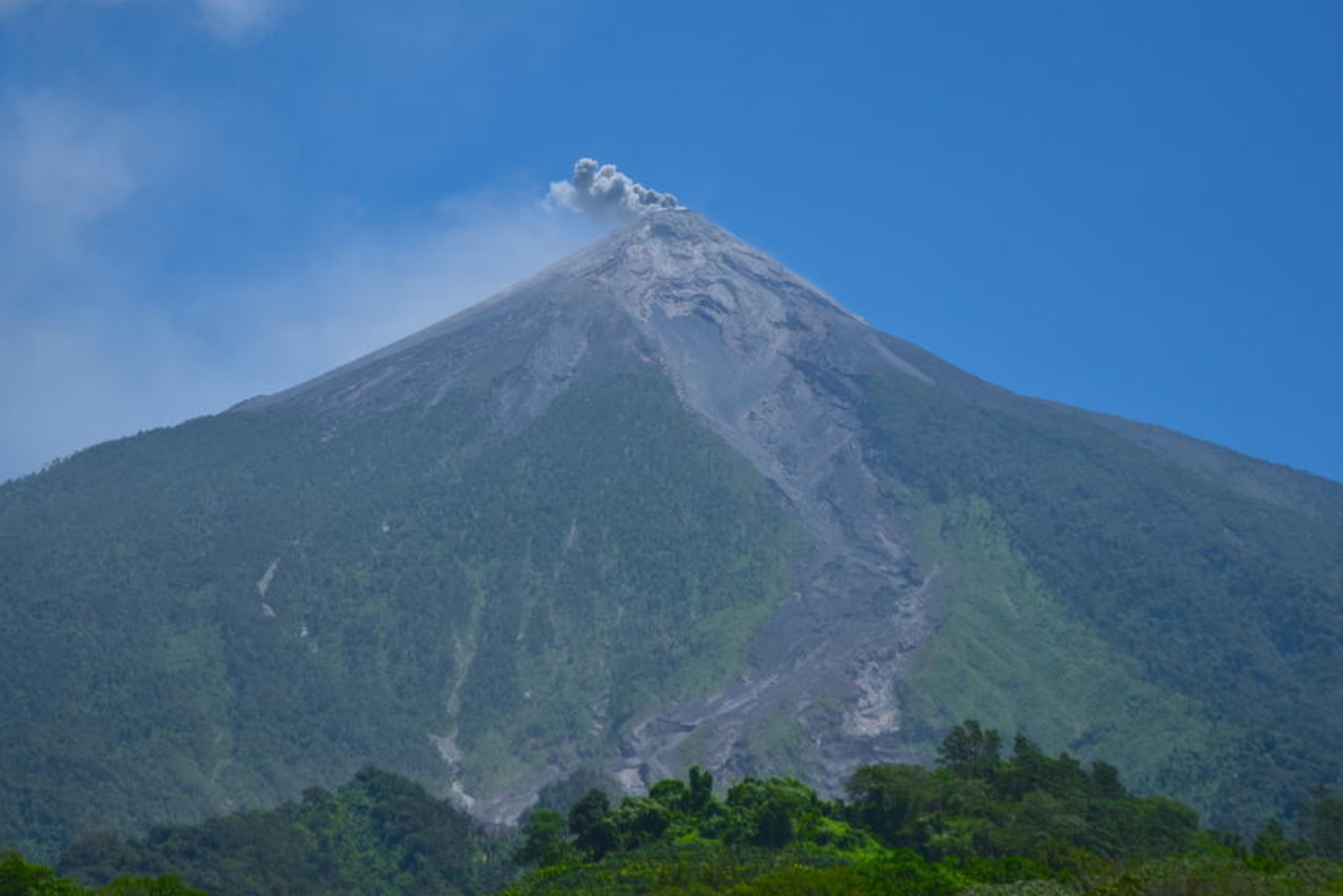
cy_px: 423
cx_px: 677
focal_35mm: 86
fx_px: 3209
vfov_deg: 15.9
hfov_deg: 23.6
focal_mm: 52
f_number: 4.5
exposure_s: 1/1600
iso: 100
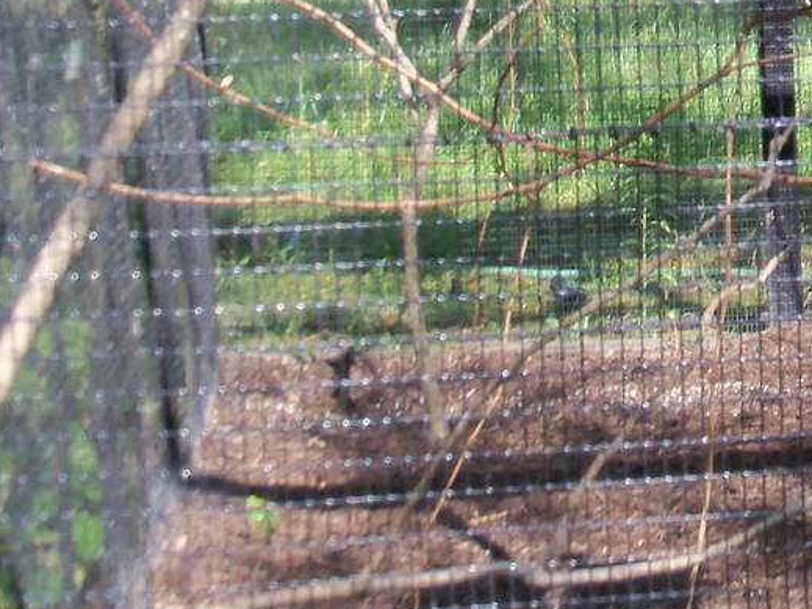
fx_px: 2533
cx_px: 1070
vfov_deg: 13.4
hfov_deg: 17.1
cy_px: -108
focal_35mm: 108
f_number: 3
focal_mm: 6.3
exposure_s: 1/200
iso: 80
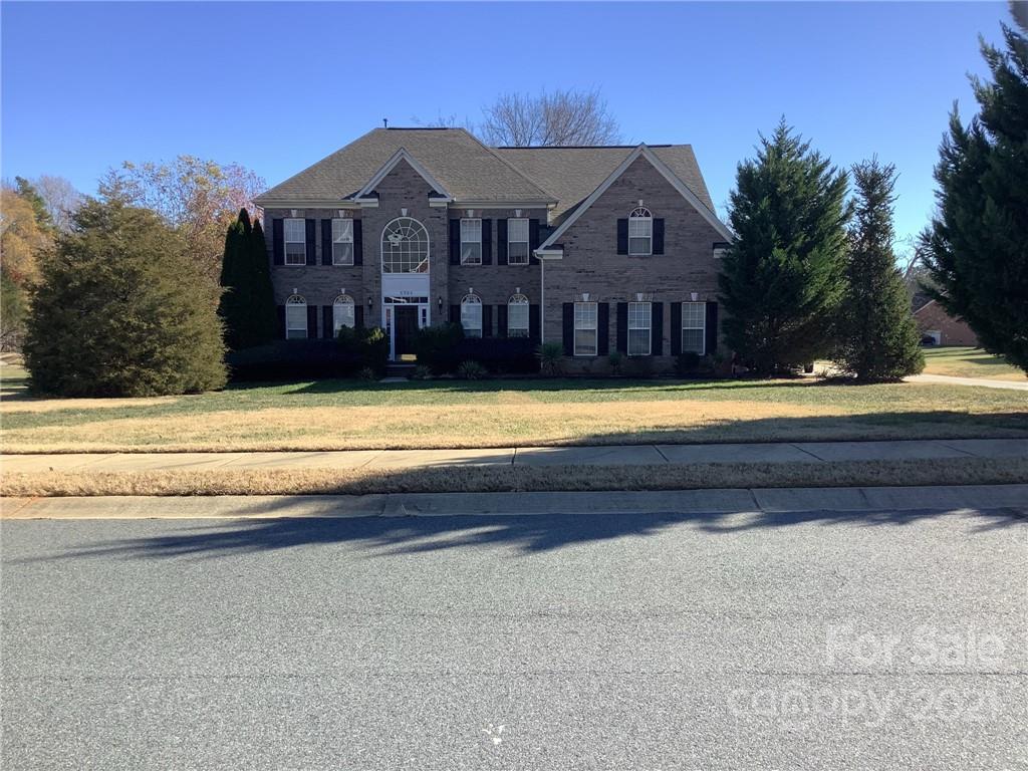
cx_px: 514
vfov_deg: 45.4
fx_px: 921
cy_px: 386
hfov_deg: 58.4
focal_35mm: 31
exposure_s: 1/715
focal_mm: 3.3
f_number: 2.4
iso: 25
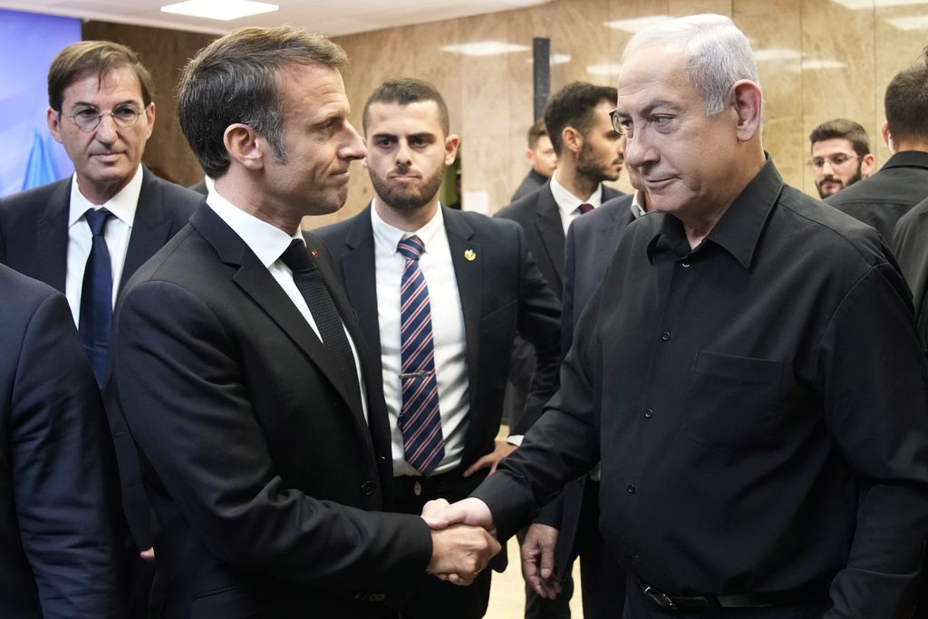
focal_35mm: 36
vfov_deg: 36.9
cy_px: 310
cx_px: 464
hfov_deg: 53.1
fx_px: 928
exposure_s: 1/200
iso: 3200
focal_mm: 24
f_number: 4
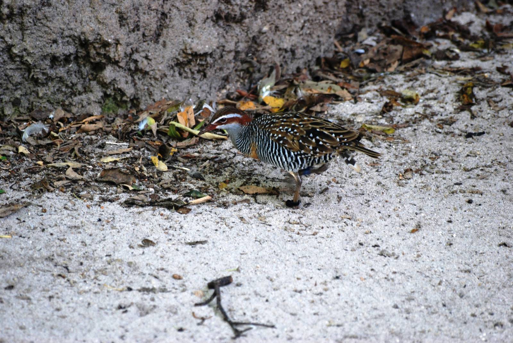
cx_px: 256
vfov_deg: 4.2
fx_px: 4708
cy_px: 172
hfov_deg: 6.2
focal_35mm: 330
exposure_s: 1/40
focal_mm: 220
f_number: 5.3
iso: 400
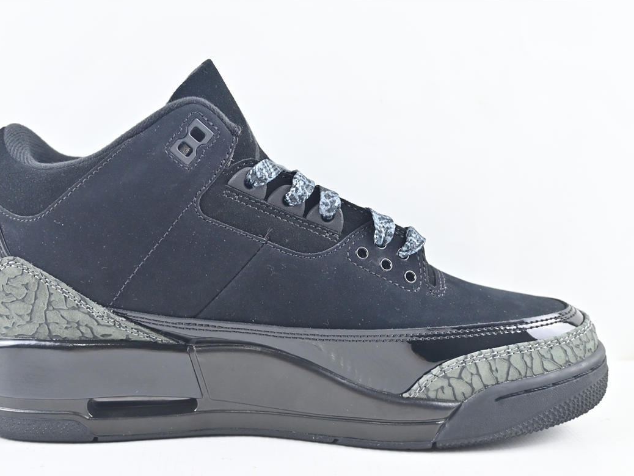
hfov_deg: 45.8
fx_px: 748
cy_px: 241
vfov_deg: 35.3
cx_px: 274
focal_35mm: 41
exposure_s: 1/125
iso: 720
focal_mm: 24.5
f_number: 4.2
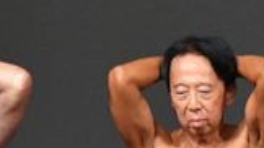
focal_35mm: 1581
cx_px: 578
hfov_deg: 1.4
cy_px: 316
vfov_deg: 0.8
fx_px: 11064
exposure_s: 1/400
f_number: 5.6
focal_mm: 210
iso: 4000
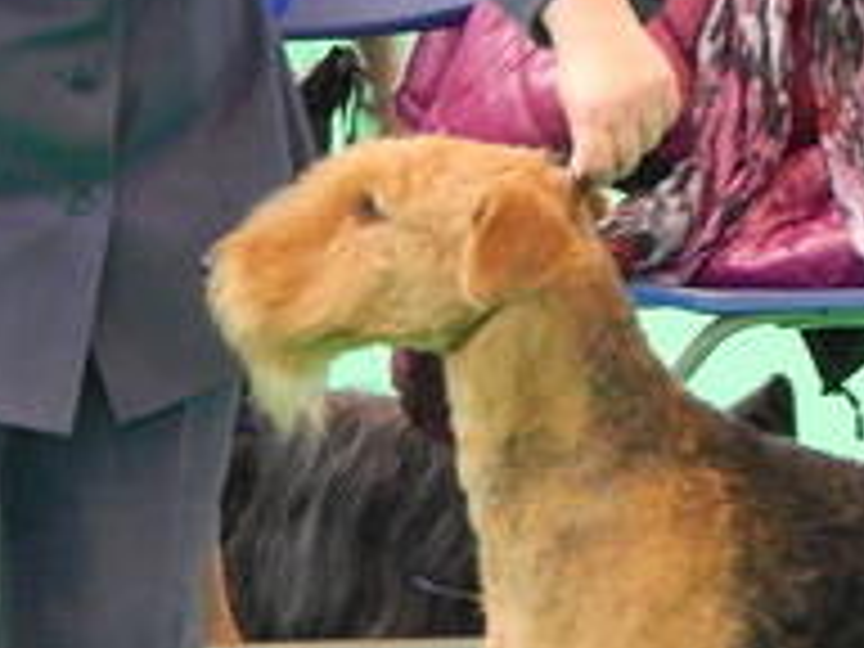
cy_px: 540
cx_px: 468
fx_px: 21016
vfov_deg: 1.8
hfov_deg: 2.4
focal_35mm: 842
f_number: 5.6
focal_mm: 44.9
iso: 640
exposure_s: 1/15
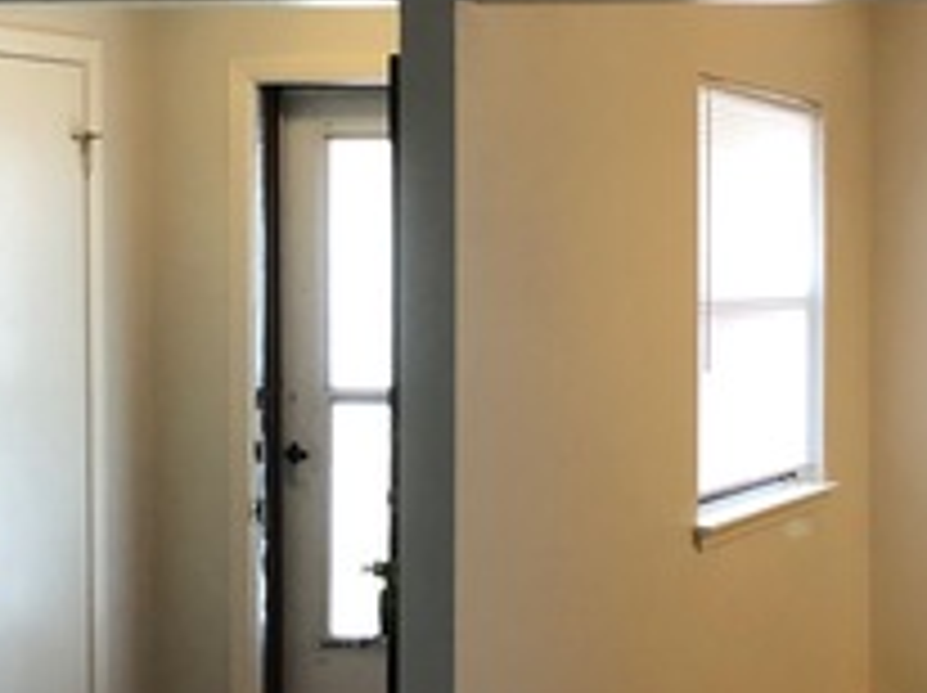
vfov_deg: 16.9
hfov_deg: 21.4
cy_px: 324
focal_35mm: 87
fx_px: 2327
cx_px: 1022
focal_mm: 3.99
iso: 64
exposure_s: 1/15
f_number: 1.8
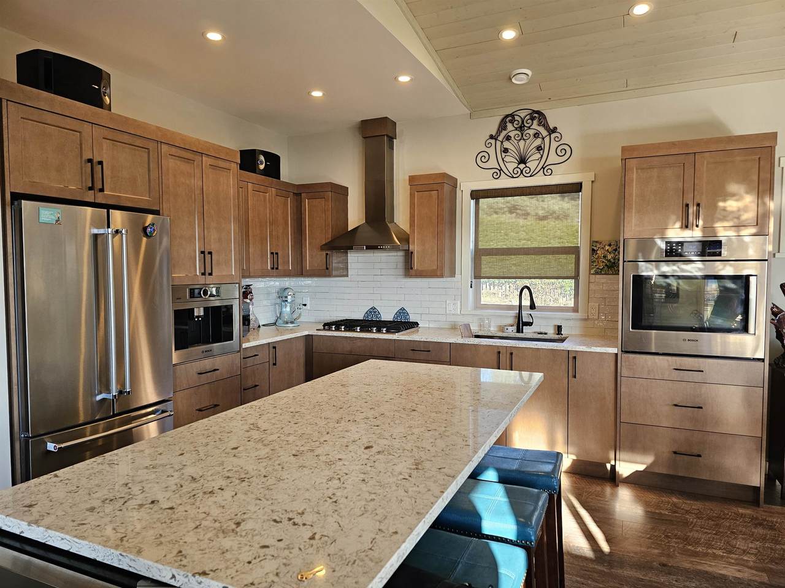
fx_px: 522
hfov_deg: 73.9
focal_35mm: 23
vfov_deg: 58.9
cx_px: 392
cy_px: 294
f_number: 1.7
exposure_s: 1/120
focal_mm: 6.3
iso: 125
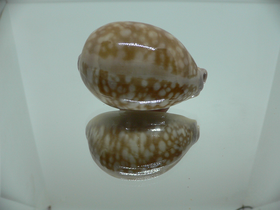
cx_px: 140
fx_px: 283
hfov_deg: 52.6
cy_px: 105
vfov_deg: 40.7
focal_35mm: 35
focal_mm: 4.6
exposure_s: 1/60
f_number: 2.8
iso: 150
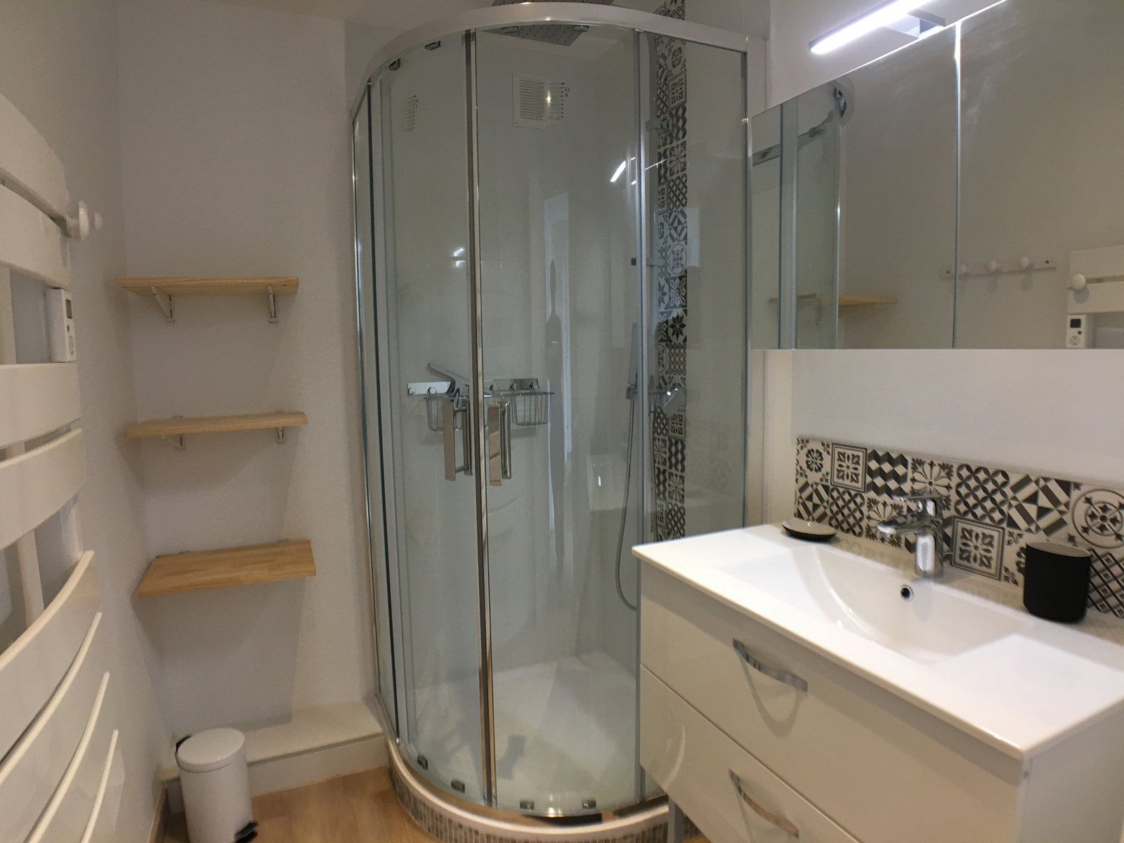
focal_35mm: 29
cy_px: 422
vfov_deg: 48.2
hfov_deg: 61.7
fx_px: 942
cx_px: 562
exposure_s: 1/17
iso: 50
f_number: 2.2
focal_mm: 4.15
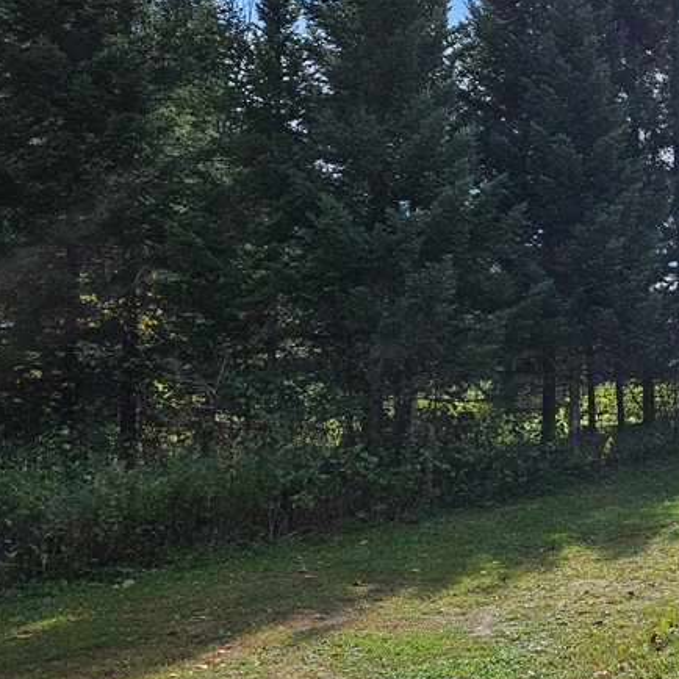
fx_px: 1065
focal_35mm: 48
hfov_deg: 31.5
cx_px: 743
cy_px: 346
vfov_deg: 35.4
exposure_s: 1/1967
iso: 25
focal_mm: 5.4
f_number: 1.8
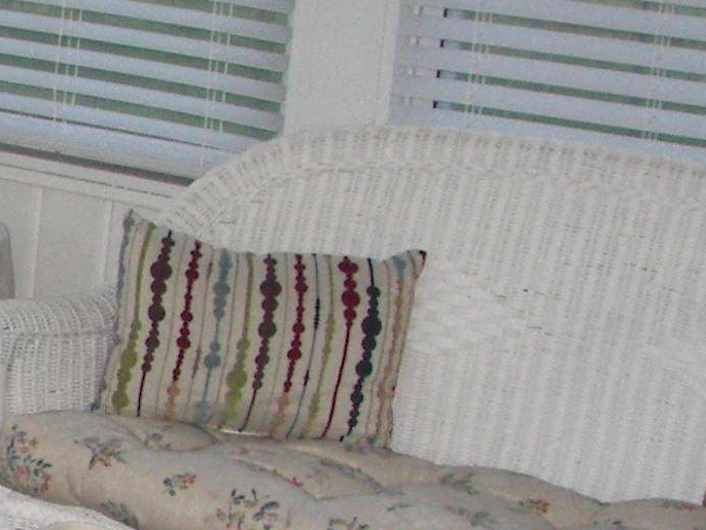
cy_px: 346
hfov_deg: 13.6
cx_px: -390
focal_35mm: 136
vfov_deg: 10.9
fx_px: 2775
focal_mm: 6
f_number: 2.8
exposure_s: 1/30
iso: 100
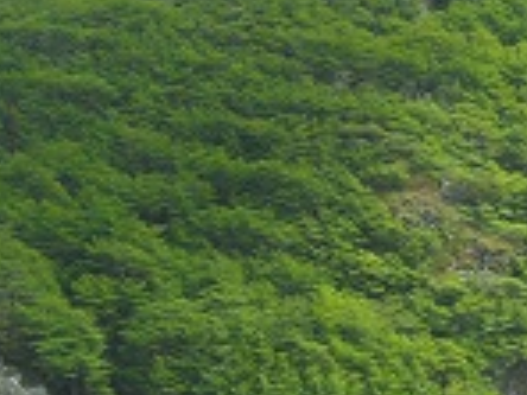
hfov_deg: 8.7
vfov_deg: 6.6
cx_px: 662
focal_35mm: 225
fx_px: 3425
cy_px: 498
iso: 80
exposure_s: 1/180
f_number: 5
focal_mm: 9.3
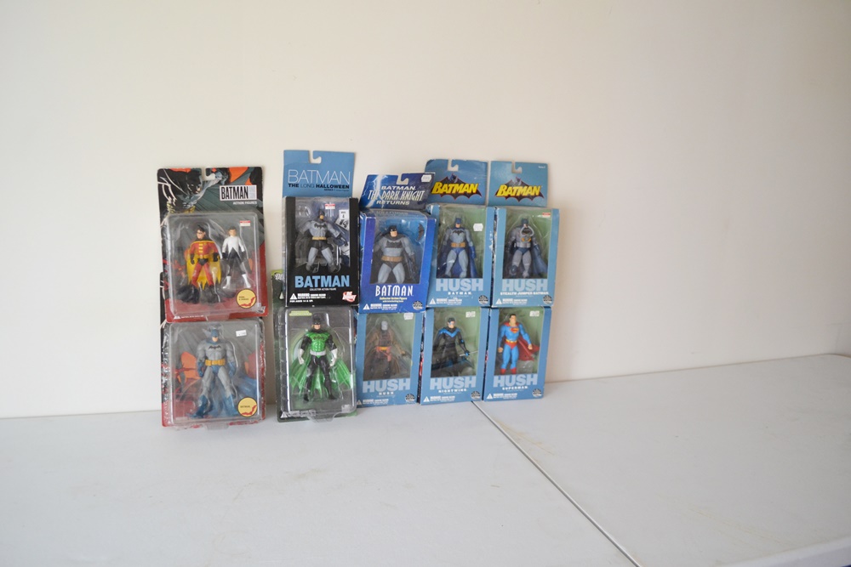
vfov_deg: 47.9
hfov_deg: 67.4
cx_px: 426
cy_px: 284
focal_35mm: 27
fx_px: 638
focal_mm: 18
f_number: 3.5
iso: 800
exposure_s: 1/50
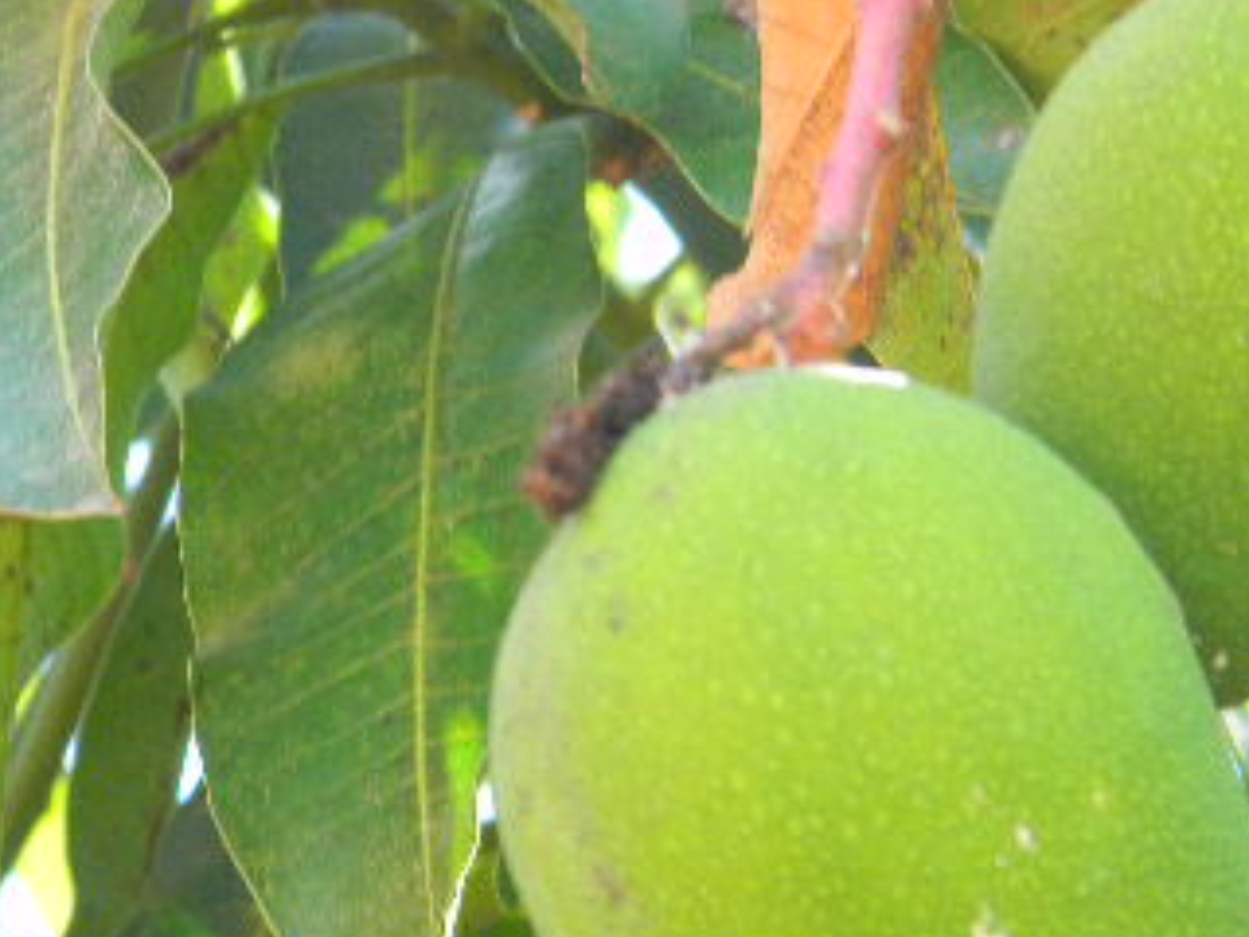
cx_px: 987
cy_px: 617
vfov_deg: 7.1
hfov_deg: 9.4
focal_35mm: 210
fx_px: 7577
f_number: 4.7
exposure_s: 1/124
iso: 270
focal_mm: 19
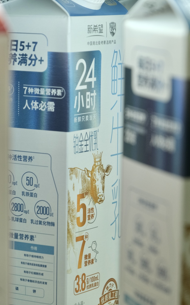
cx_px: 99
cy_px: 152
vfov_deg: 13.8
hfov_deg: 8.6
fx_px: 1259
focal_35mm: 152
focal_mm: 98.6
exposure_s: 1/300
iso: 2000
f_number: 5.6
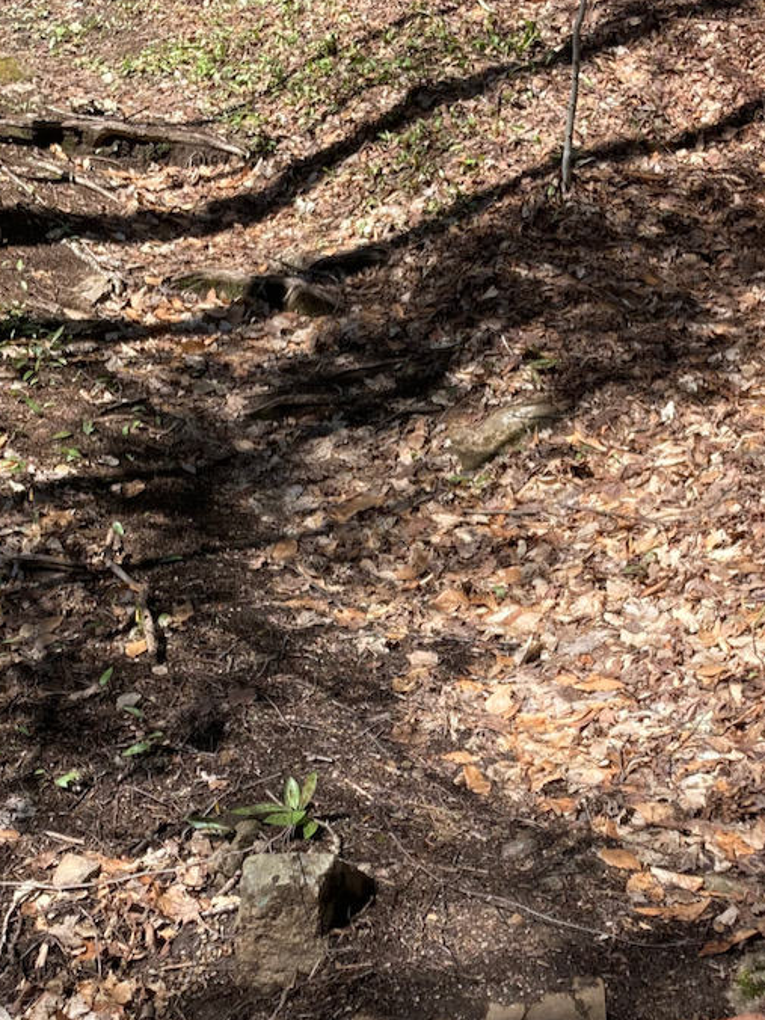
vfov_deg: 34.6
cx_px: 448
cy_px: 866
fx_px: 1562
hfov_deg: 27.5
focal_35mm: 53
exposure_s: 1/649
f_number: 1.8
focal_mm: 3.99
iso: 20
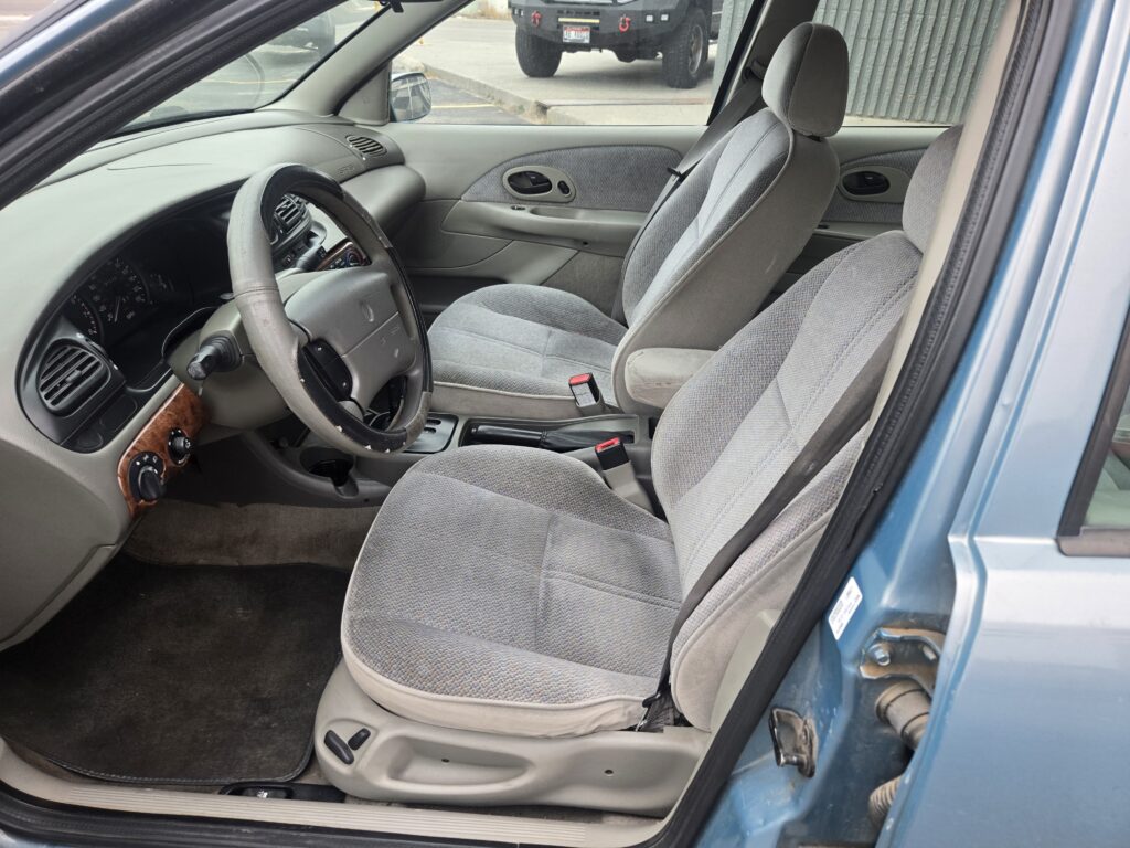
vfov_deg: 58.9
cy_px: 424
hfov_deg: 73.9
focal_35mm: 23
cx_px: 565
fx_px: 751
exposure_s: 1/180
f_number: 1.8
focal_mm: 5.4
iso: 100
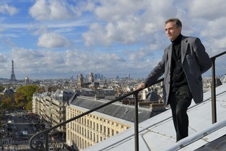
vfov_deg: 26.5
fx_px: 320
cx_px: 104
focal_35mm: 51
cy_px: 79
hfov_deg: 38.8
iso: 100
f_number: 10
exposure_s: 1/200
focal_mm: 38
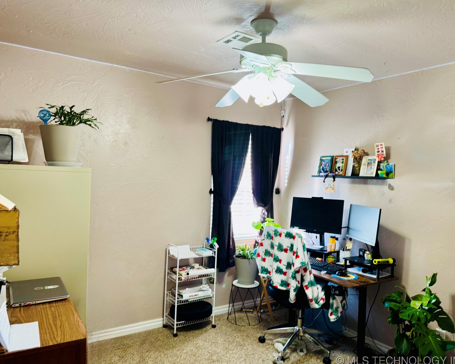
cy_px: 183
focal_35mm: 26
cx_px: 245
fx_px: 350
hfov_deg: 65.9
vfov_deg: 54.9
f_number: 1.78
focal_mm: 6.76
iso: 200
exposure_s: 1/60
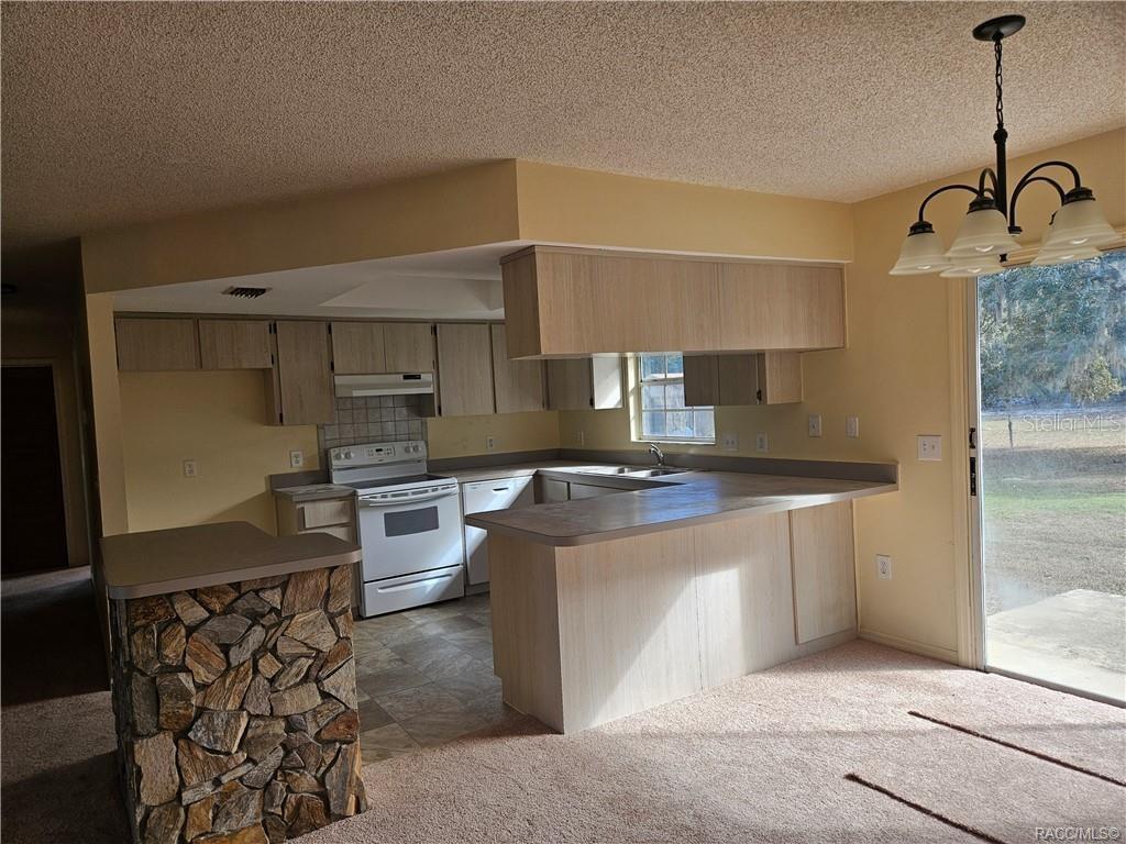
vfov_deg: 58.9
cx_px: 563
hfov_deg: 73.9
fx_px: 748
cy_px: 422
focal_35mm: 23
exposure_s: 1/234
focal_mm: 5.4
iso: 40
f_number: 1.8
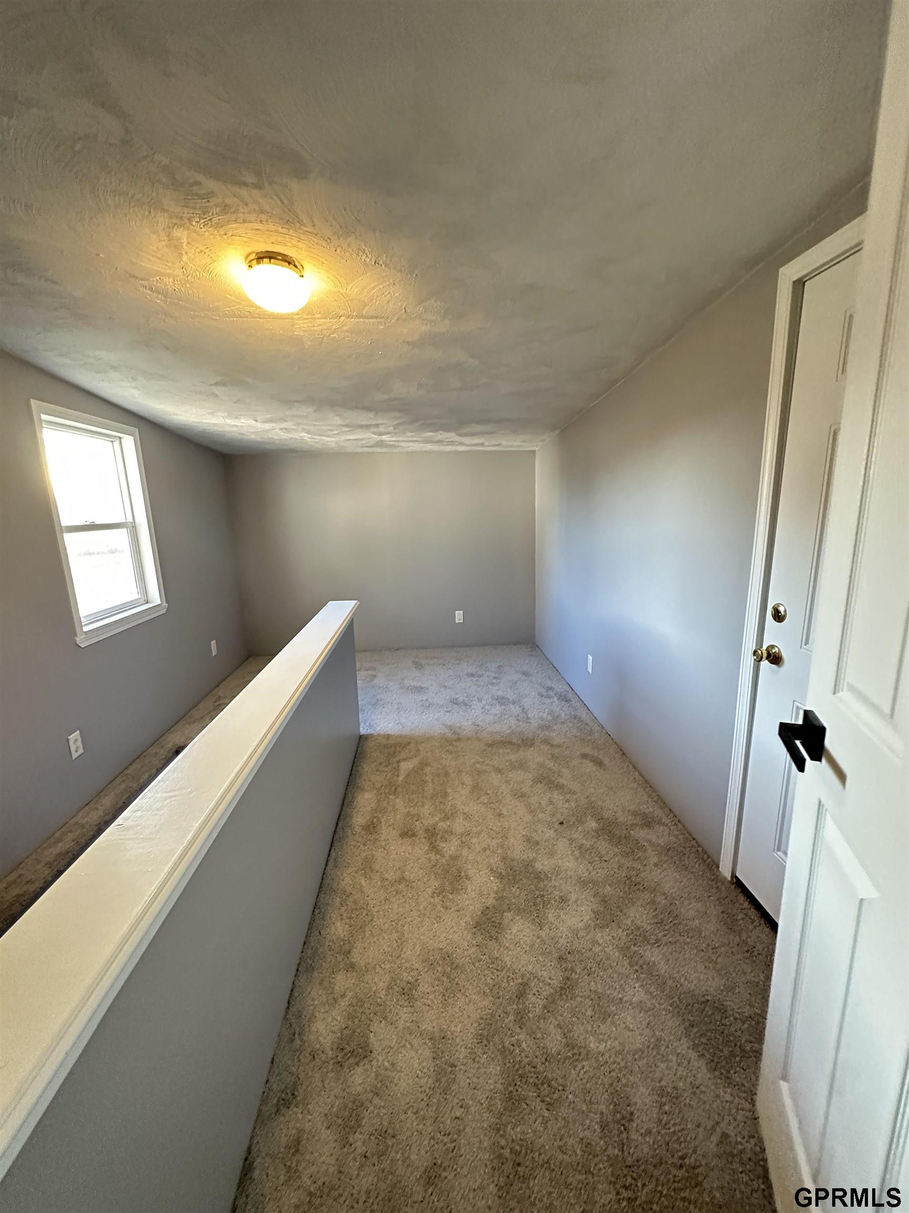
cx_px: 454
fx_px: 490
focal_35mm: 14
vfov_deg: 102.1
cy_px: 606
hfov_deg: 85.7
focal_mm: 2.22
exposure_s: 1/60
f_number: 2.2
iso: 800
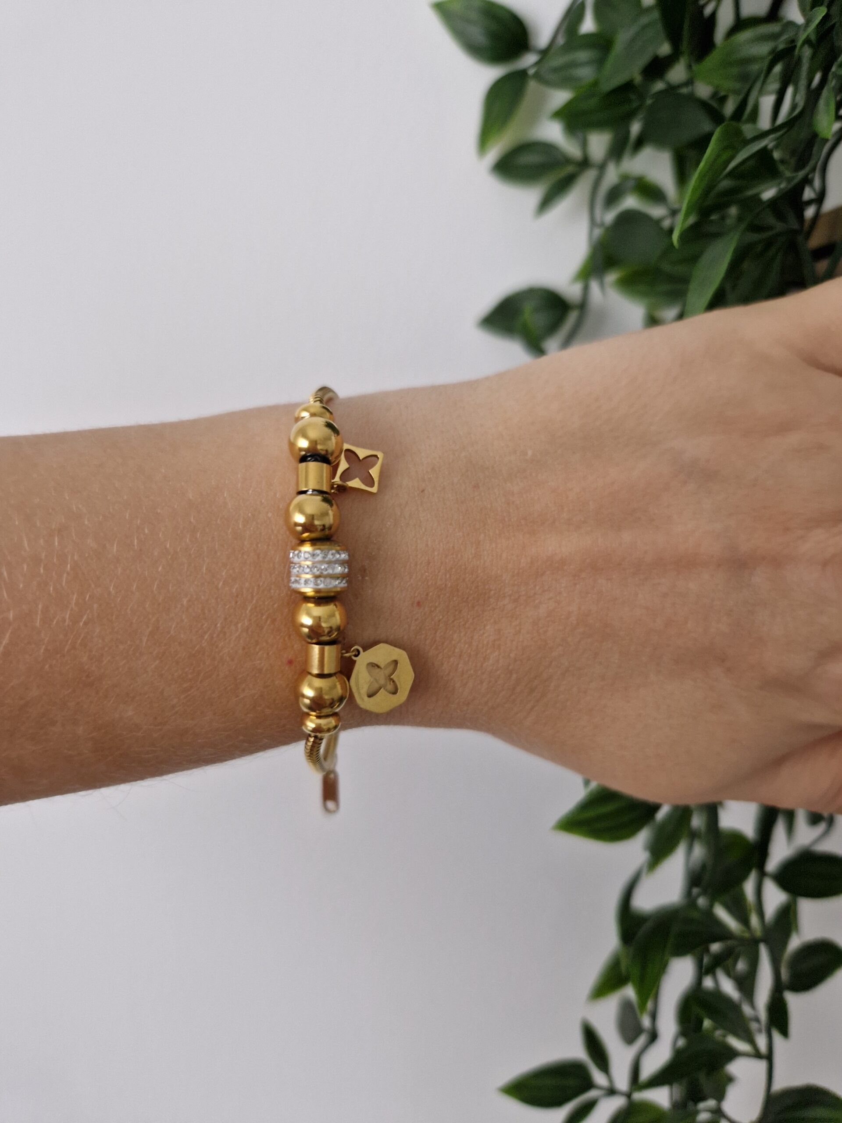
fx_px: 746
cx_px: 421
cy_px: 562
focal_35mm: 23
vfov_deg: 73.9
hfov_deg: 58.9
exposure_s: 1/50
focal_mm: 5.4
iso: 500
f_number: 1.8
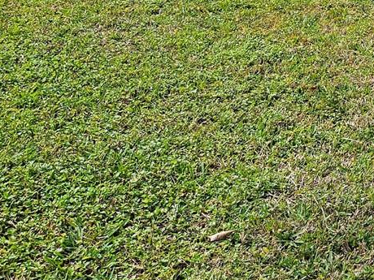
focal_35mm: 80
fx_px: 864
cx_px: 476
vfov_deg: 17.0
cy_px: -111
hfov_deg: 22.1
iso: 25
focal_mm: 5.4
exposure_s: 1/1899
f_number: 1.8
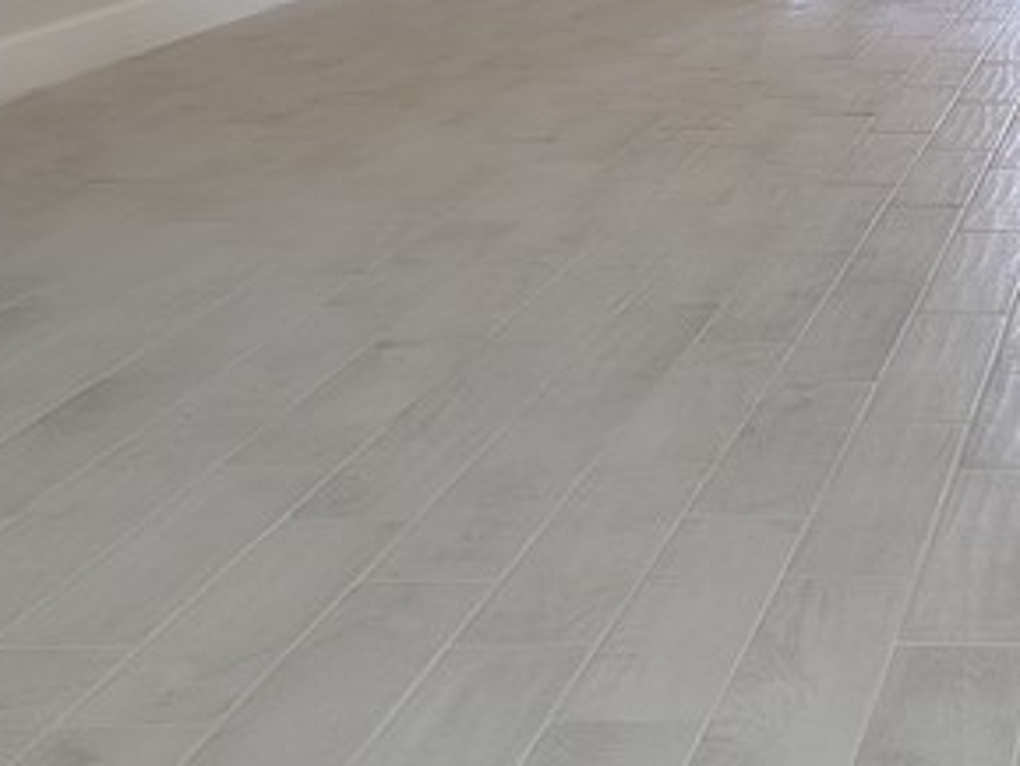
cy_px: 88
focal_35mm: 85
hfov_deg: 20.2
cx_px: 1472
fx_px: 2506
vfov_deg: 17.2
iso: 301
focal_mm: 5.56
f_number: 1.8
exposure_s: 1/111
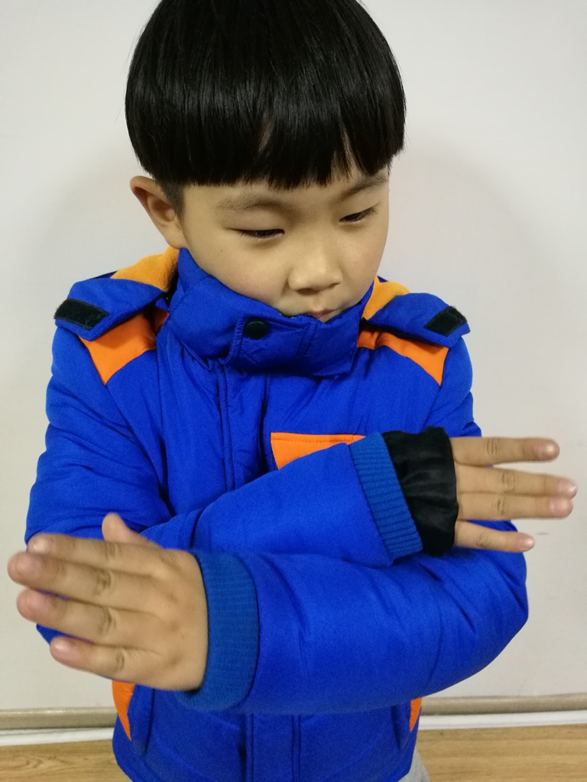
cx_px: 294
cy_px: 391
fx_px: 610
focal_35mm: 27
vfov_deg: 65.3
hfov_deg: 51.4
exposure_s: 1/16.7
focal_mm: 4.5
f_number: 2.2
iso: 640
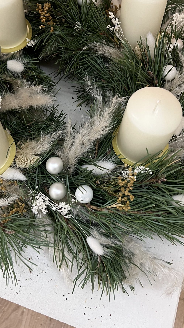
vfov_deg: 48.9
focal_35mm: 41
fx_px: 356
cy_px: 121
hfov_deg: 29.0
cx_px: 82
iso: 160
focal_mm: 5.7
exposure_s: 1/50
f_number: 1.5
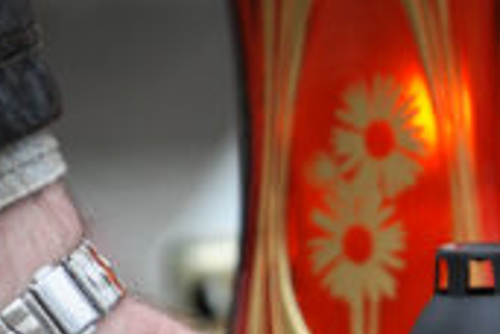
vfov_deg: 1.5
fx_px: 12443
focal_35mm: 896
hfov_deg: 2.3
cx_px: 354
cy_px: 488
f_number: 3.5
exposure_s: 1/640
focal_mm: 200
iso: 1000
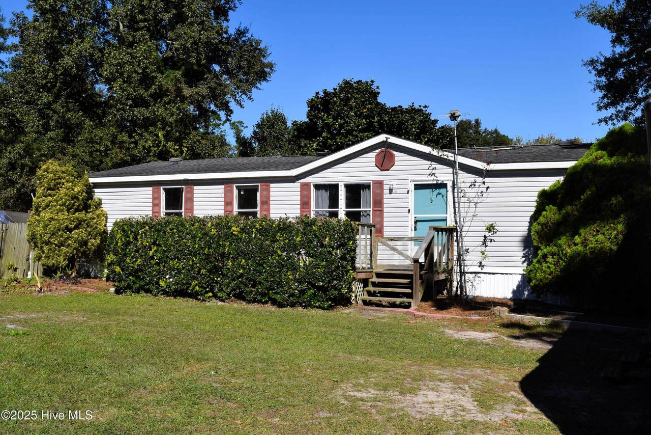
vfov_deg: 34.2
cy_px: 218
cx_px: 326
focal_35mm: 39
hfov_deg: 49.5
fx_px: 705
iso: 200
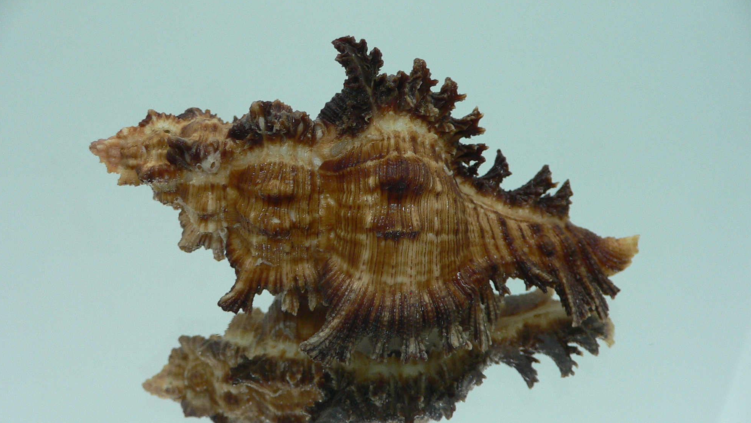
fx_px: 777
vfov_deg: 30.4
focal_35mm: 39
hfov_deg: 51.6
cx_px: 368
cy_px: 236
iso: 100
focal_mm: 4.6
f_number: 2.8
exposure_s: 1/60
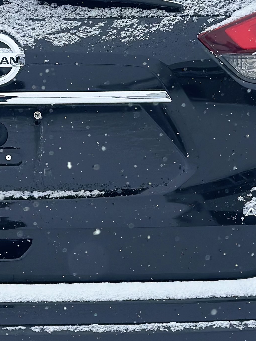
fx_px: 1391
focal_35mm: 141
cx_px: 4
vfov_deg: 13.9
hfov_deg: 10.4
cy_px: 24
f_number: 1.78
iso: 80
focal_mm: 6.86
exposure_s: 1/2597
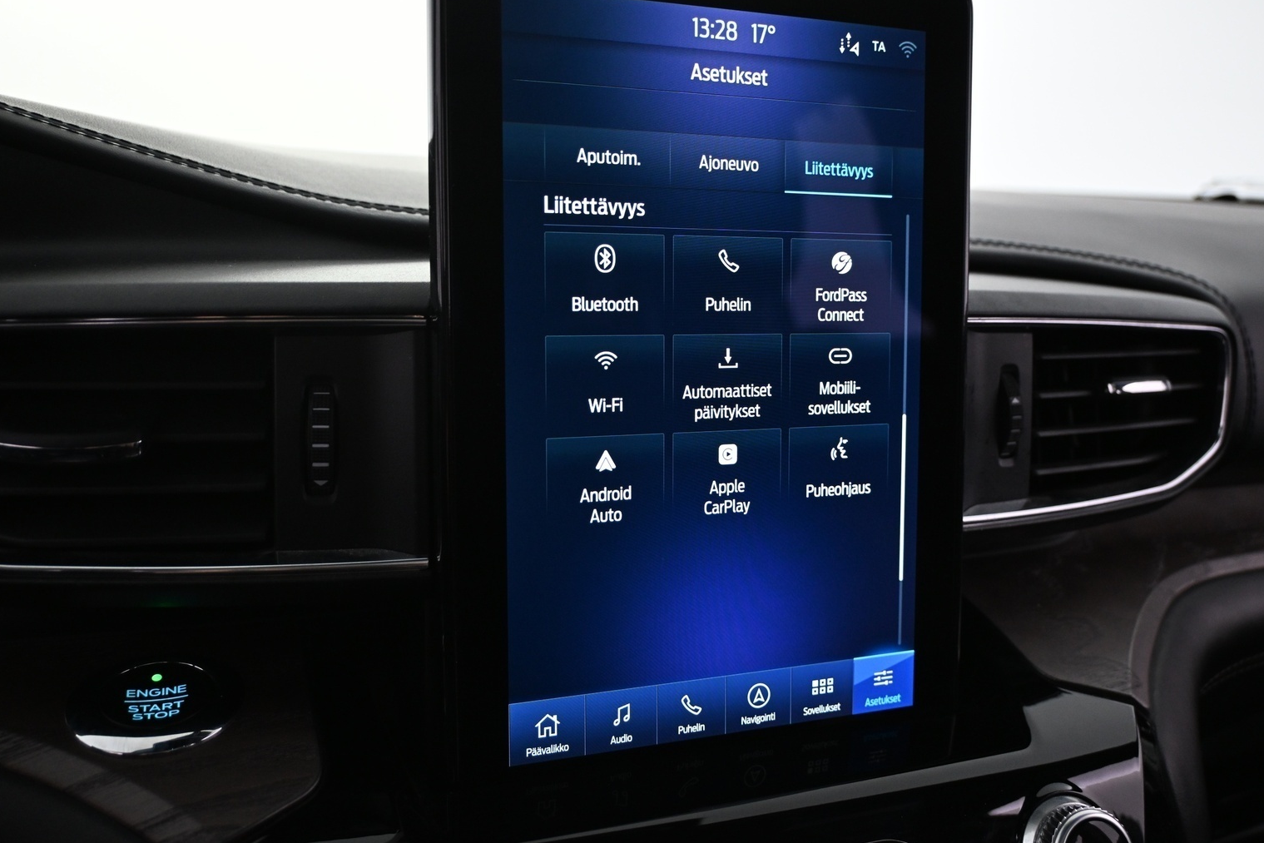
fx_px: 1152
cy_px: 405
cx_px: 668
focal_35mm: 33
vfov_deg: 40.2
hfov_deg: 57.5
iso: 1100
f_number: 3.8
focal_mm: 20.5
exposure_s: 1/30
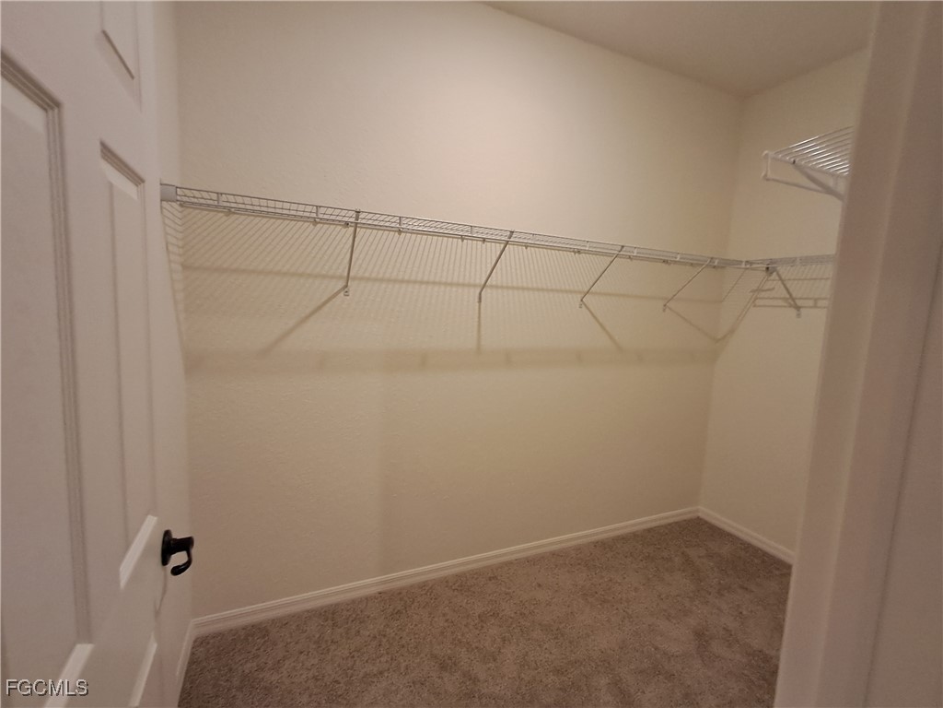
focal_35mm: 16
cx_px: 472
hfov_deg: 94.5
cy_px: 354
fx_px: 436
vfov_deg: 78.1
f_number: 2.2
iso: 250
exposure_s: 1/40
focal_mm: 1.64
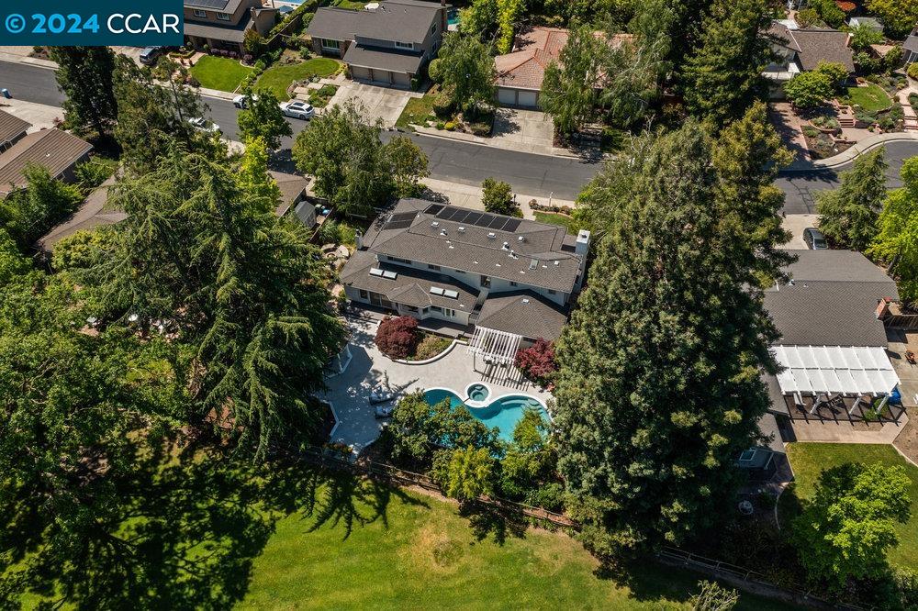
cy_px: 306
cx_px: 459
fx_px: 714
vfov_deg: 46.4
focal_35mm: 28
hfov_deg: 65.5
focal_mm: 10.26
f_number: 5
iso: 100
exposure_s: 1/320
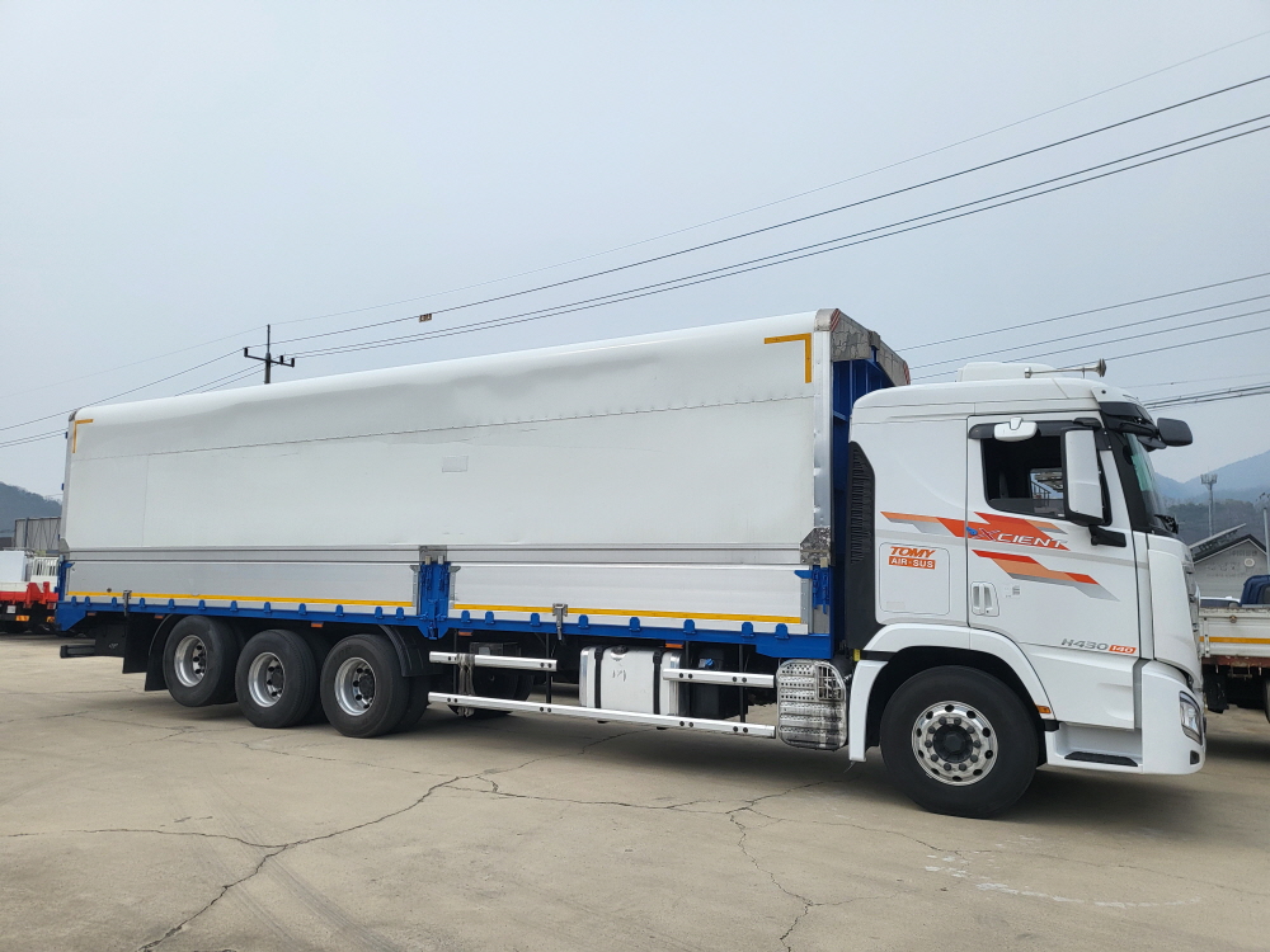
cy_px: 476
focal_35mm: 26
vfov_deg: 53.1
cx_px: 635
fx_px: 954
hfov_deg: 67.3
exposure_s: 1/3399
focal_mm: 4.25
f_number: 1.8
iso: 50
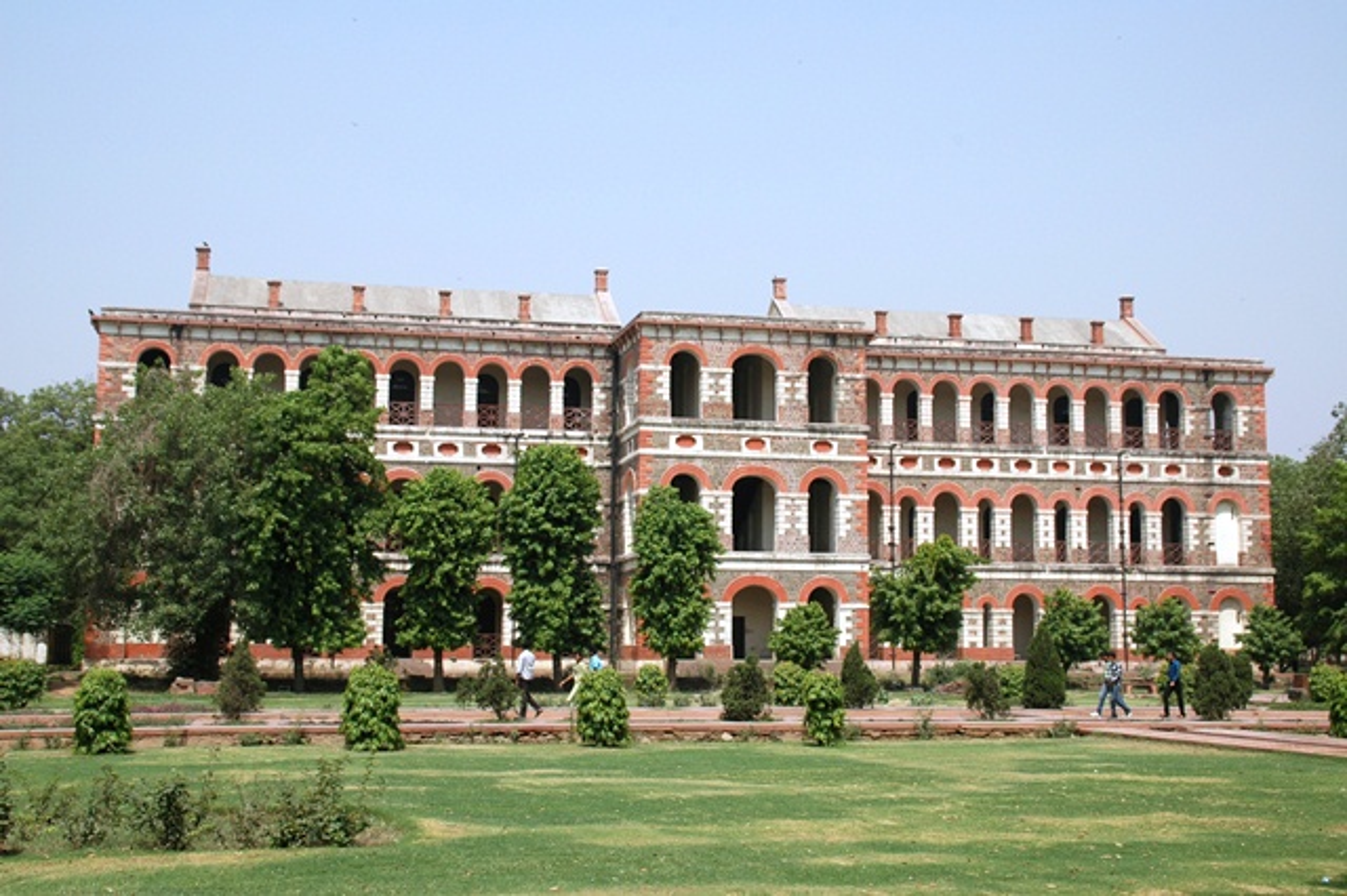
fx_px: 1795
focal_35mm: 48
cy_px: 448
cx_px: 674
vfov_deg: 28.0
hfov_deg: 41.1
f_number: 10
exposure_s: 1/400
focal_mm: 32
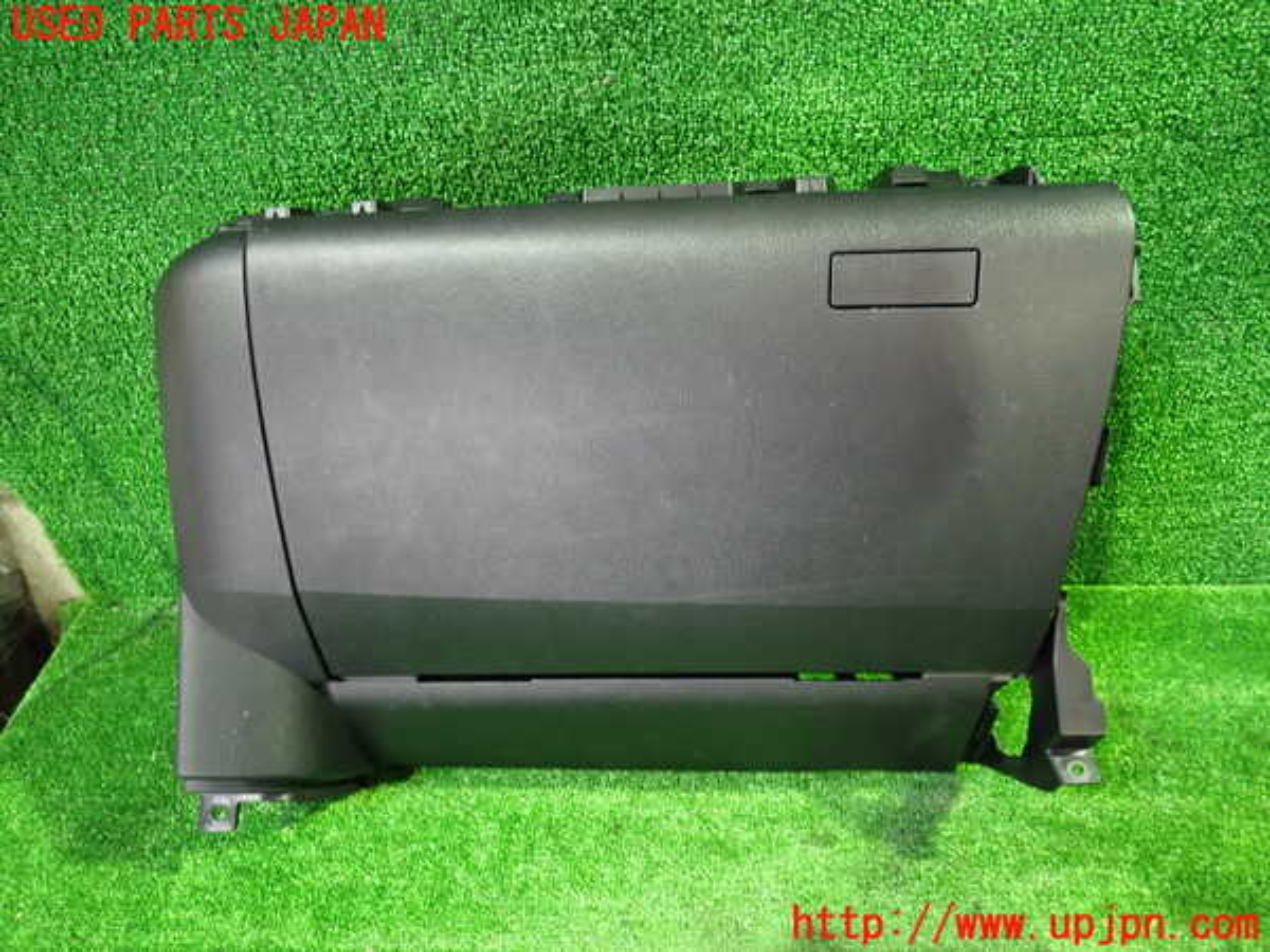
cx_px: 635
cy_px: 476
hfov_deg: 69.4
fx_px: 917
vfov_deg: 54.9
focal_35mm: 25
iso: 800
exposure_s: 1/25
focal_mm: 4.5
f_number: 2
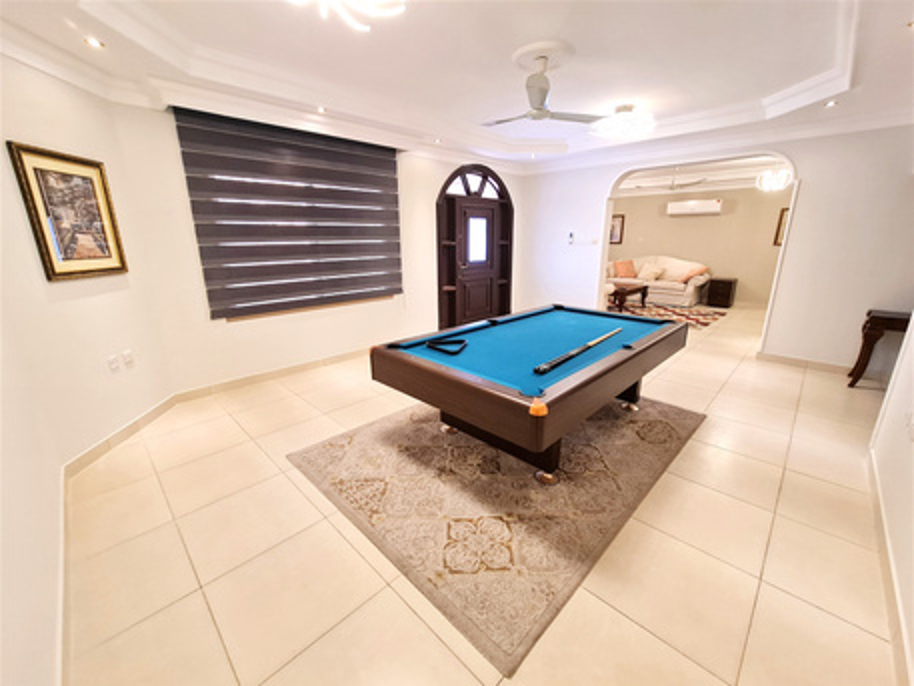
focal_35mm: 13
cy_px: 343
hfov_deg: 106.2
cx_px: 457
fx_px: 343
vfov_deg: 89.9
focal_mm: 2.2
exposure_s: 1/60
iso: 160
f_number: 2.2
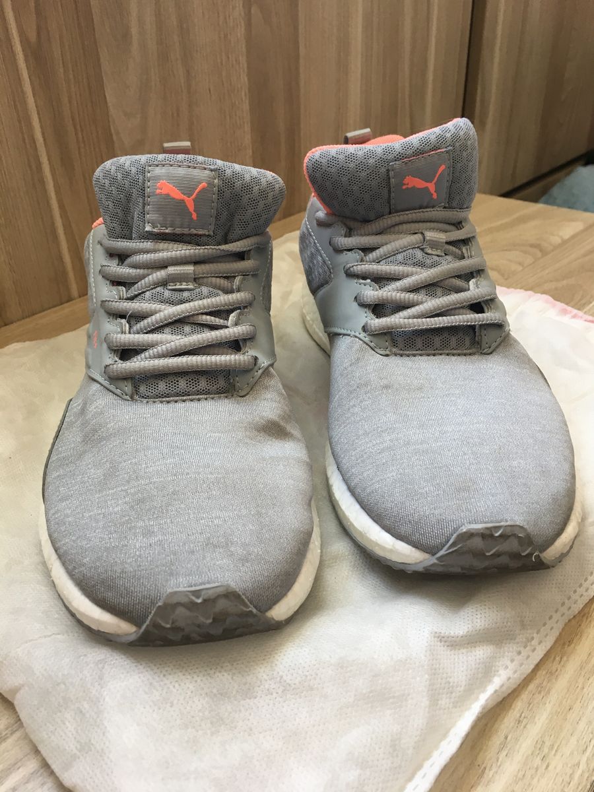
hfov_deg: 48.2
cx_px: 297
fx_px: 664
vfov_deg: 61.7
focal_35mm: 29
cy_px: 396
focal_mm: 4.15
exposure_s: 1/30
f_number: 2.2
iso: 50
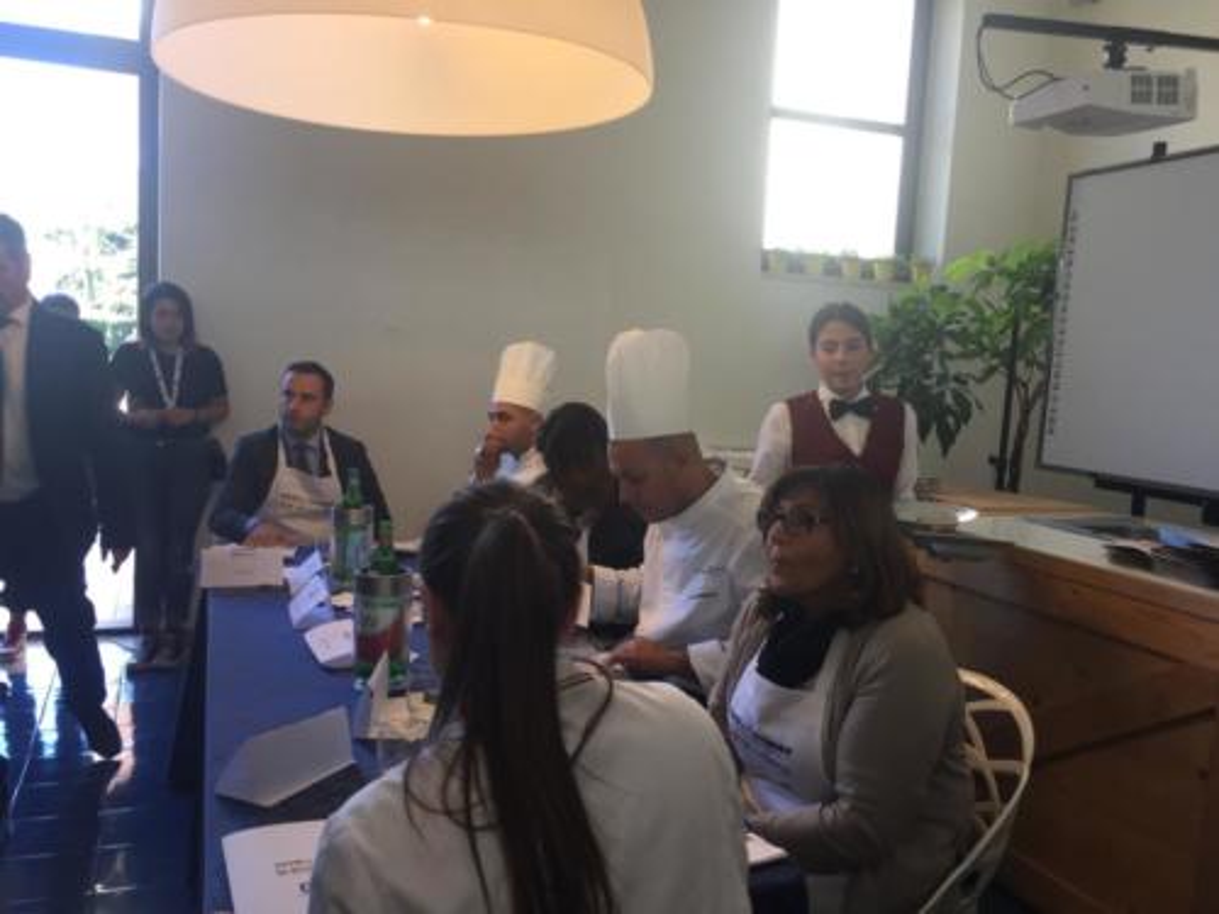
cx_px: 610
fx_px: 1021
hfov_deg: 61.7
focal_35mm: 29
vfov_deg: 48.2
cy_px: 457
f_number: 2.2
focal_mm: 4.15
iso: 50
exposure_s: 1/100
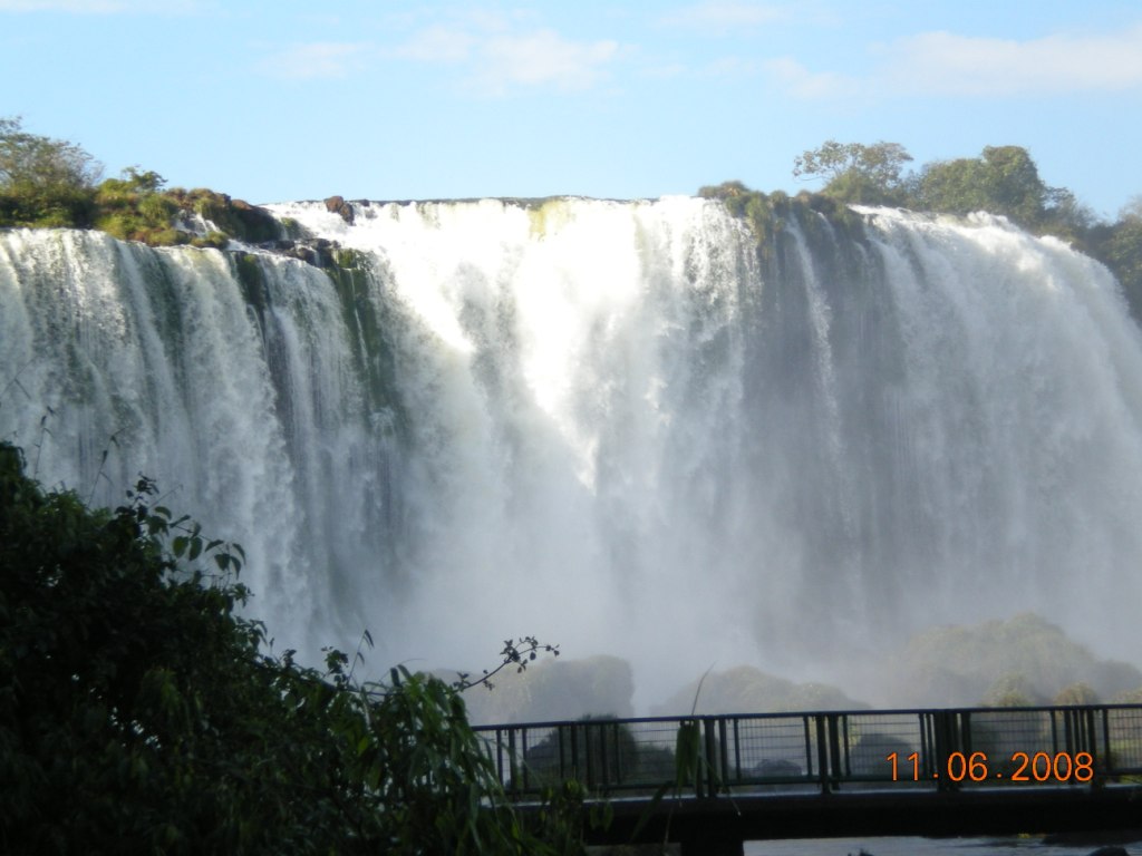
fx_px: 3761
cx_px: 571
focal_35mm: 114
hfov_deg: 17.3
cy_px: 428
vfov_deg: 13.0
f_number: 5.9
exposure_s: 1/174
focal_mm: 18.9
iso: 89
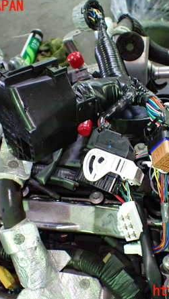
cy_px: 149
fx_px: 350
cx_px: 103
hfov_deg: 27.0
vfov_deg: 46.4
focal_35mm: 44
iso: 800
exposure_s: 1/40
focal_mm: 5.4
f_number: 2.3
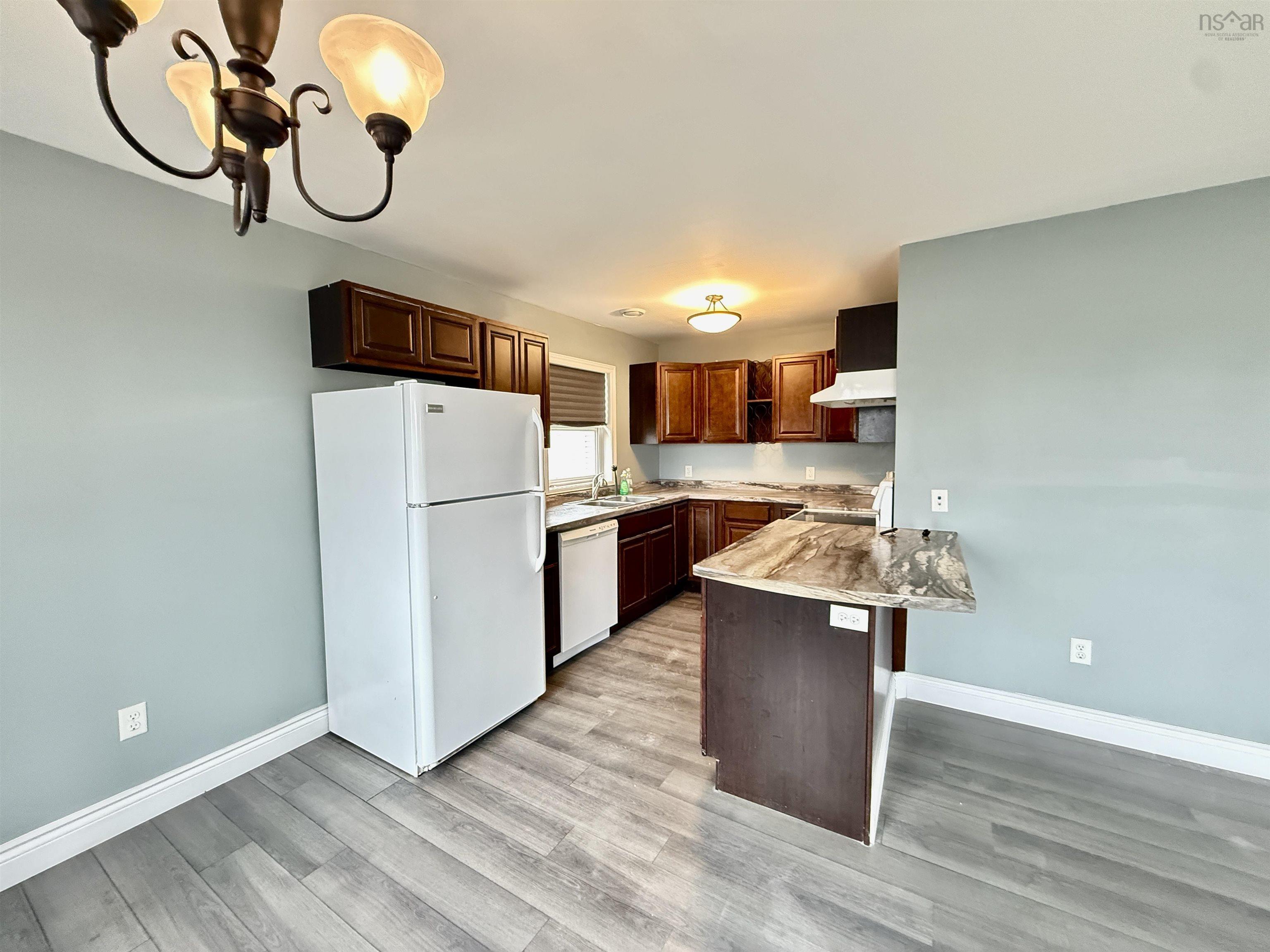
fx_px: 514
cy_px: 476
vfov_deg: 85.7
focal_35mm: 14
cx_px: 635
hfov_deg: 102.1
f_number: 2.2
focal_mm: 2.22
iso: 1000
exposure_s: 1/60
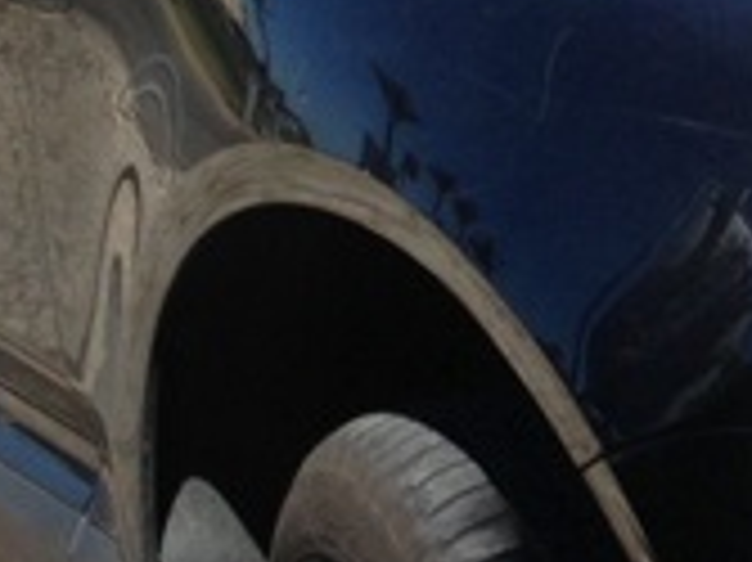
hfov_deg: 9.5
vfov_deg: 7.3
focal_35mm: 202
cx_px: 1162
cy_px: 153
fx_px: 4385
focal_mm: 4.13
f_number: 2.4
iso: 50
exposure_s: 1/1153
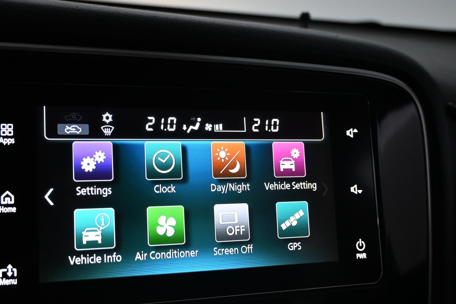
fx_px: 502
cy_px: 167
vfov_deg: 33.7
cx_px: 175
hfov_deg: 48.5
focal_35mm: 40
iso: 1100
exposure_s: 1/125
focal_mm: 21
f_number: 4
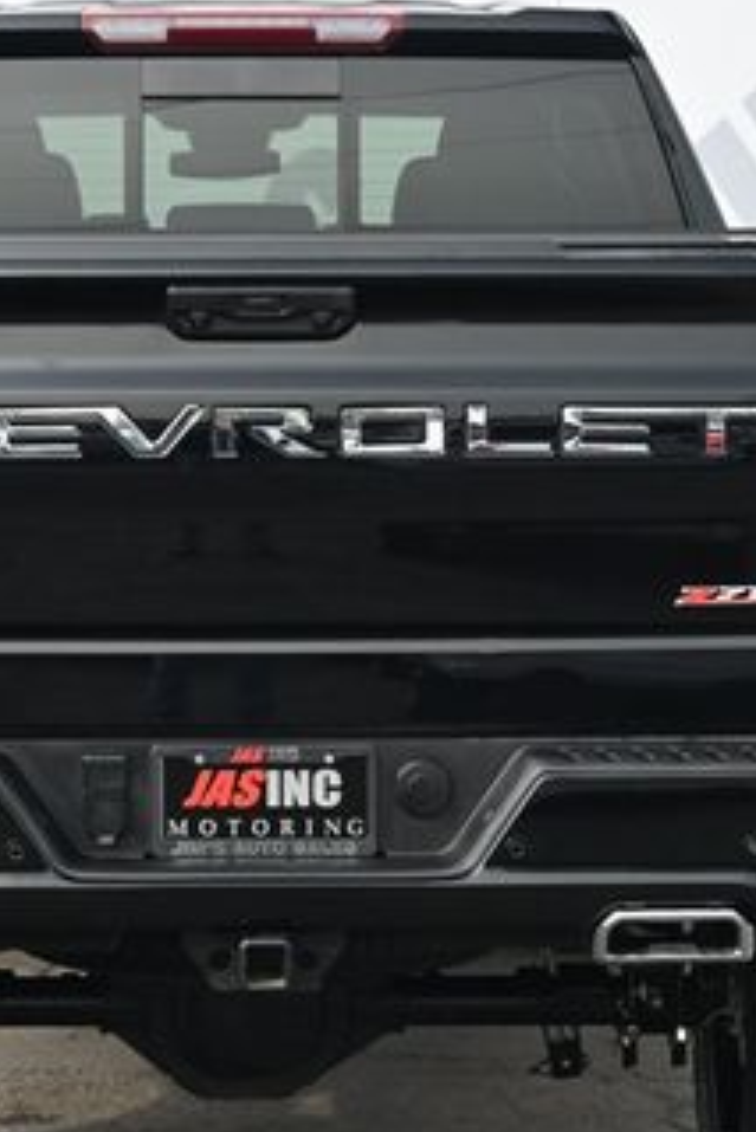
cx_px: 252
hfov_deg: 10.6
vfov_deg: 15.9
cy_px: 617
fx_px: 4059
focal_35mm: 129
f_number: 6
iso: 360
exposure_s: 1/250
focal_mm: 43
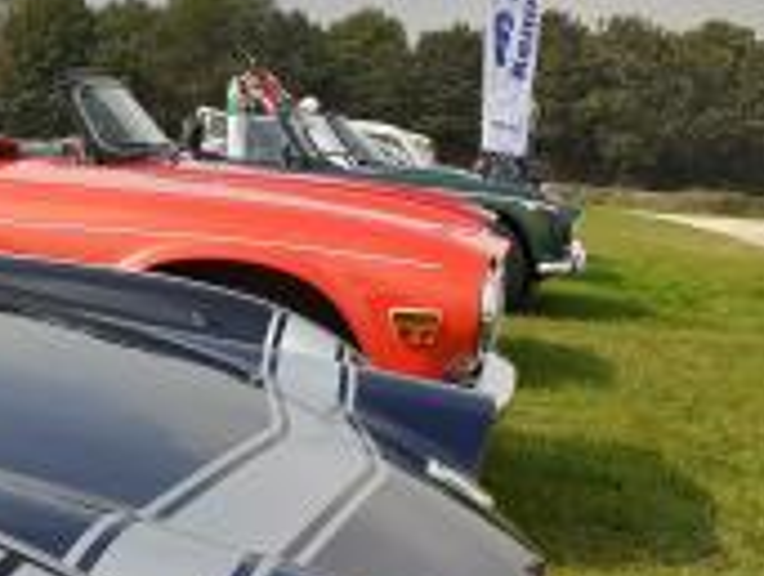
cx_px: 49
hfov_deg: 29.2
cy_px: 308
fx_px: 1393
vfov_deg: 23.4
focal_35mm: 63
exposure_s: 1/1992
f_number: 1.9
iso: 40
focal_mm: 3.6
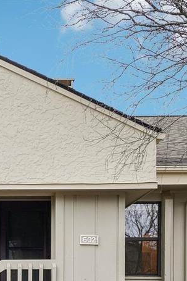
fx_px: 593
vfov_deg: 25.7
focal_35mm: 76
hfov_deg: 17.0
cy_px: 263
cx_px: -48
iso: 100
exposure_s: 1/30
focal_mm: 18
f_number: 8
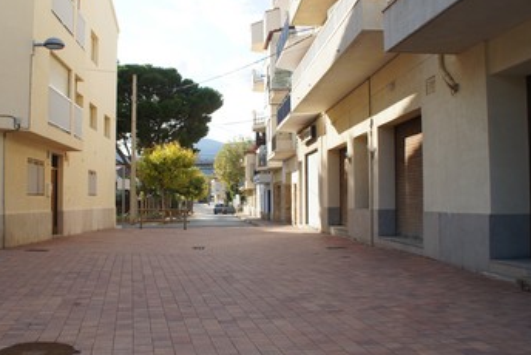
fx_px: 531
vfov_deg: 36.9
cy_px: 171
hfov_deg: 52.9
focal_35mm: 36
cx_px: 224
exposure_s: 1/160
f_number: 7.1
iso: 100
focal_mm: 18
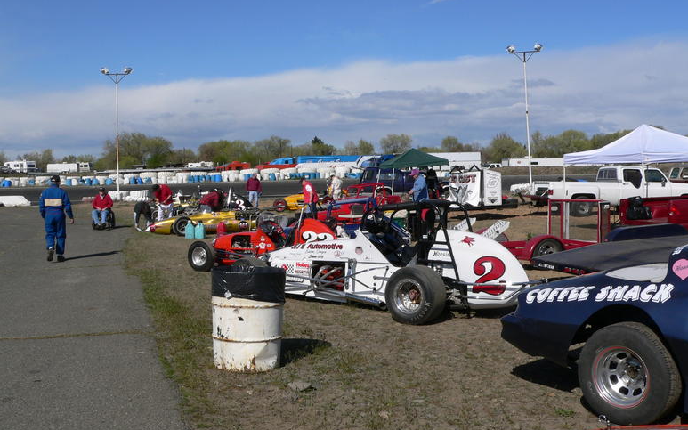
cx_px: 351
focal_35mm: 39
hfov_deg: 50.4
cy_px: 204
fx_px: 731
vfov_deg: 32.8
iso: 80
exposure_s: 1/800
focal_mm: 6
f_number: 5.6
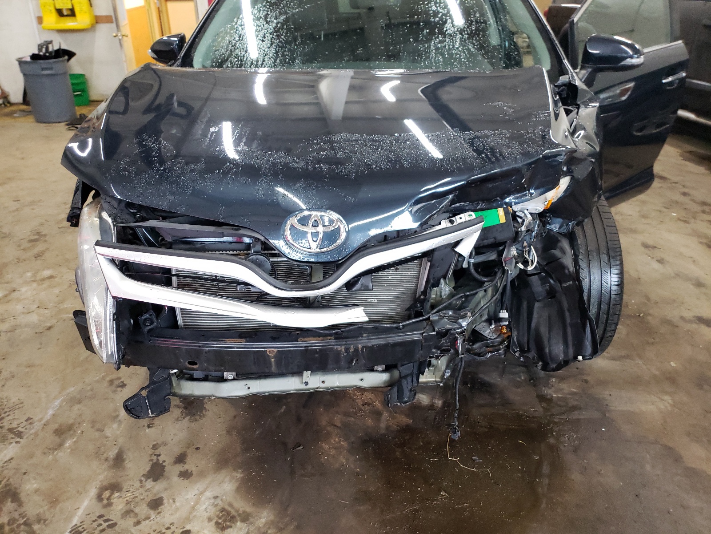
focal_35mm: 26
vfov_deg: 53.1
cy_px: 267
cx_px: 356
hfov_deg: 67.3
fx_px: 534
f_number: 1.5
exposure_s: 1/60.2
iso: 327
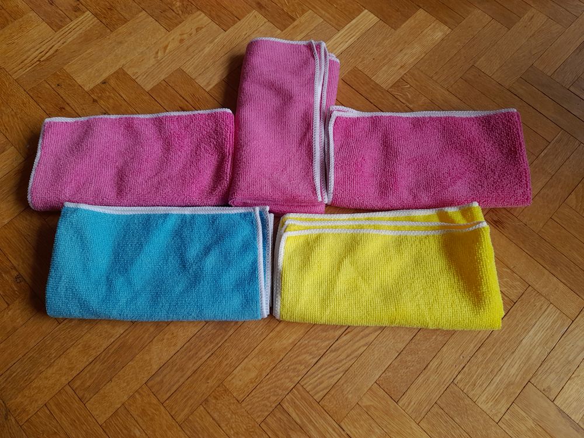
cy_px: 219
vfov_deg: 54.9
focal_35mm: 25
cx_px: 292
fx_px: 422
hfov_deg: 69.4
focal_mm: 4.6
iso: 32
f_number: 2
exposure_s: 1/100
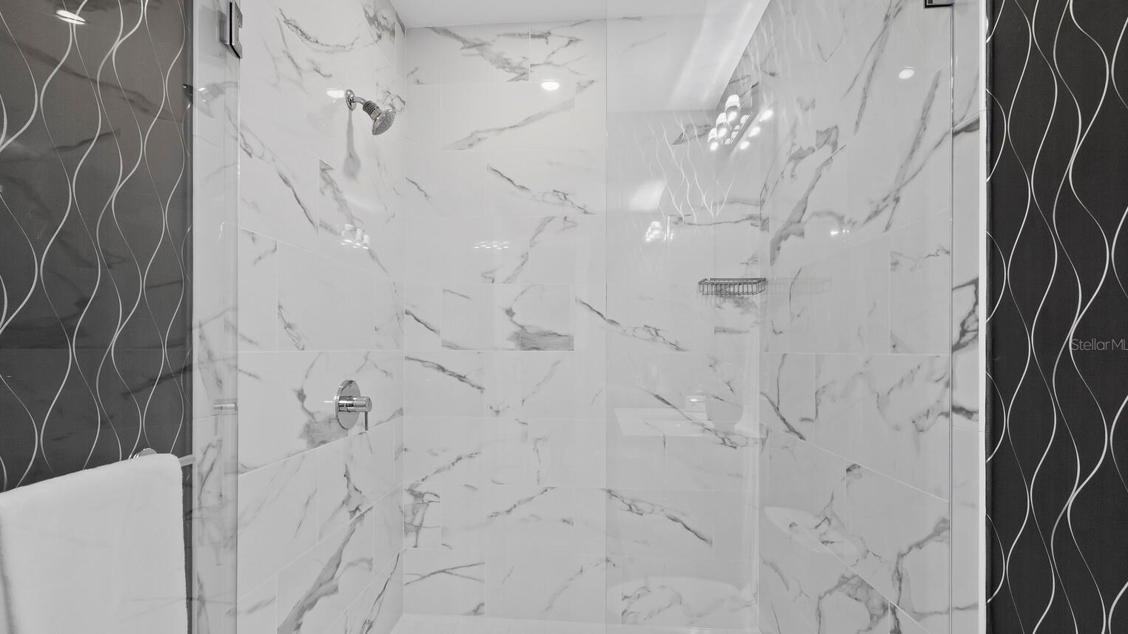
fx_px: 479
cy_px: 344
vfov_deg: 67.0
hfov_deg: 99.4
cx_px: 549
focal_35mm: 16
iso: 320
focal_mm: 7
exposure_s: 2
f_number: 11
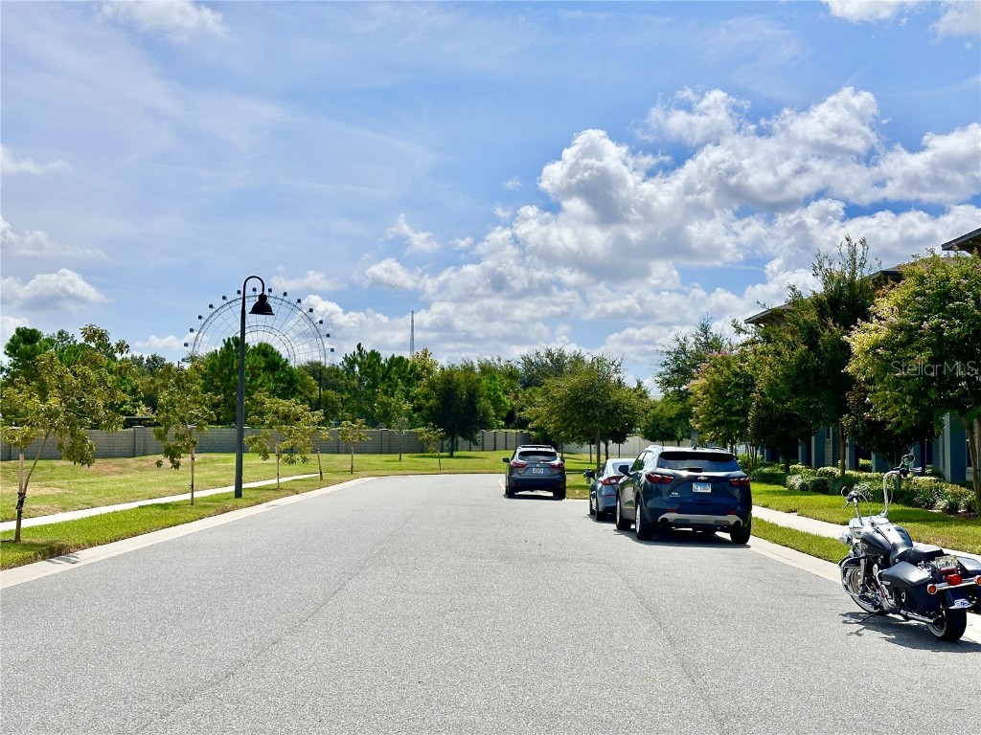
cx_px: 490
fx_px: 1360
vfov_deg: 30.3
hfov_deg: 39.7
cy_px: 368
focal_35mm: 48
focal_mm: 6.86
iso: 64
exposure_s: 1/10870
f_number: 1.78
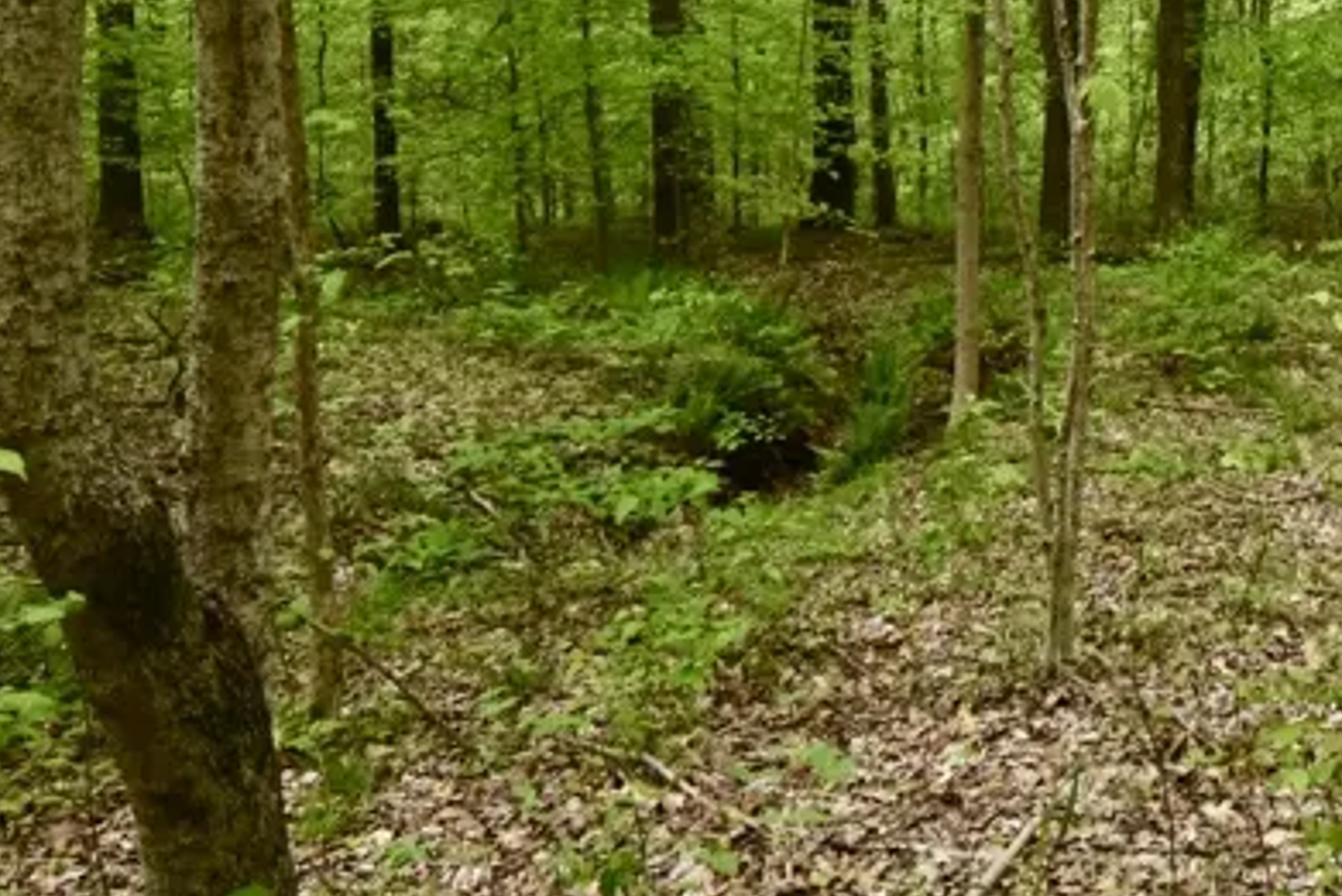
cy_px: -3
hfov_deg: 39.0
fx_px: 1715
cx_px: 1266
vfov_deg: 27.6
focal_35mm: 46
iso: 400
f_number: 4.5
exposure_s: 1/80
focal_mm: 10
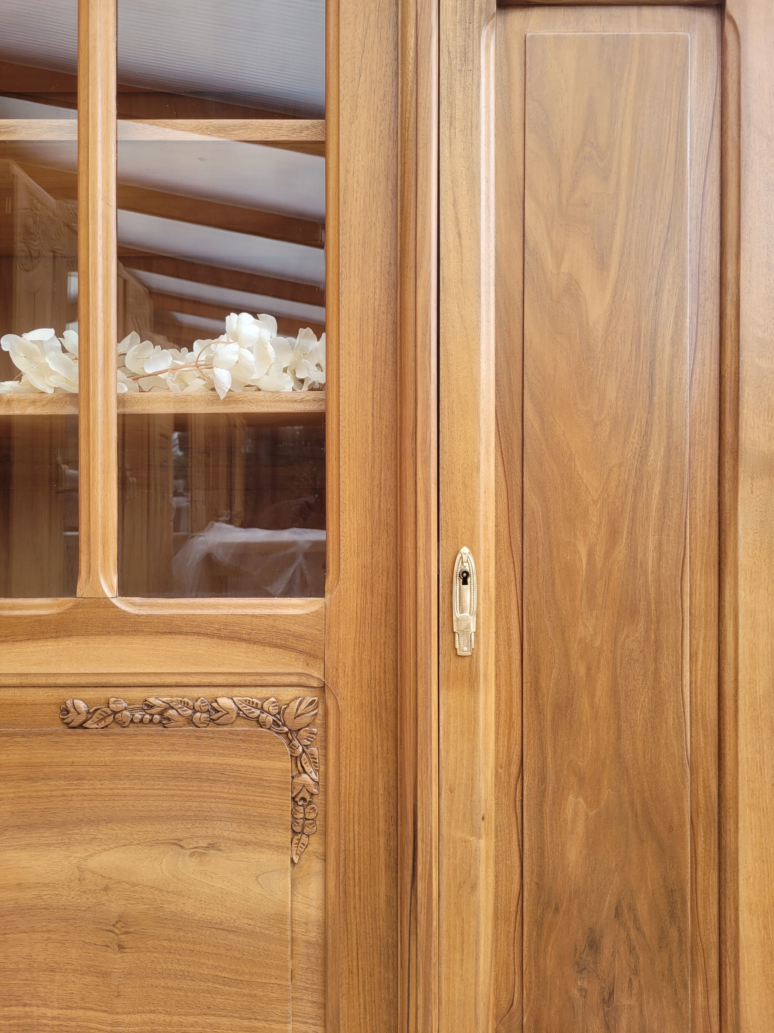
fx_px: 775
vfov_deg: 67.3
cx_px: 387
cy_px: 516
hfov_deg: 53.1
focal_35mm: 26
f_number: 1.8
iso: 40
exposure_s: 1/157
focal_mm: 5.4
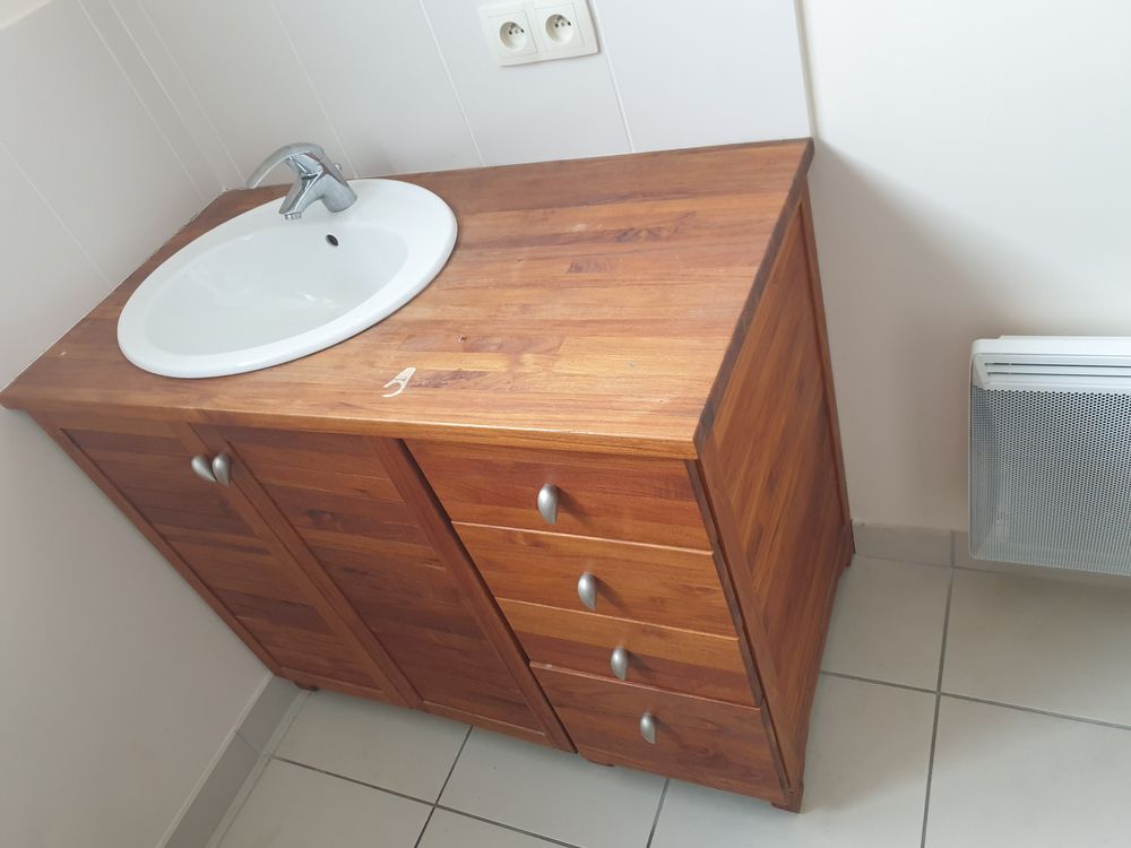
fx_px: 849
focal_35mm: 26
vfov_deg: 53.1
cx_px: 566
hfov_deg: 67.3
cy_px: 424
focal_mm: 4.3
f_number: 1.5
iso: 250
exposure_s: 1/50
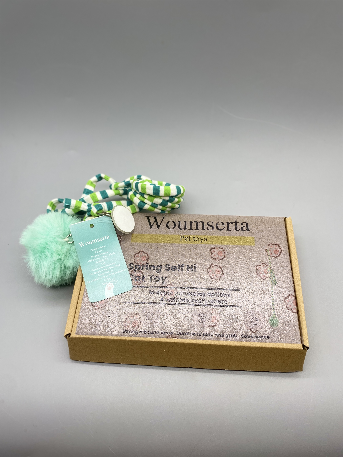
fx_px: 344
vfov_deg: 67.3
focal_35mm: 26
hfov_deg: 53.1
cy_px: 228
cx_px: 172
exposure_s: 1/121
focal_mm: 4.25
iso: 32
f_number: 1.8
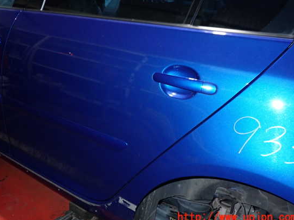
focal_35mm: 33
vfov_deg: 42.9
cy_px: 103
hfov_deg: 55.3
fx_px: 280
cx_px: 138
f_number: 2.3
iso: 320
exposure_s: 1/30
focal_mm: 5.4
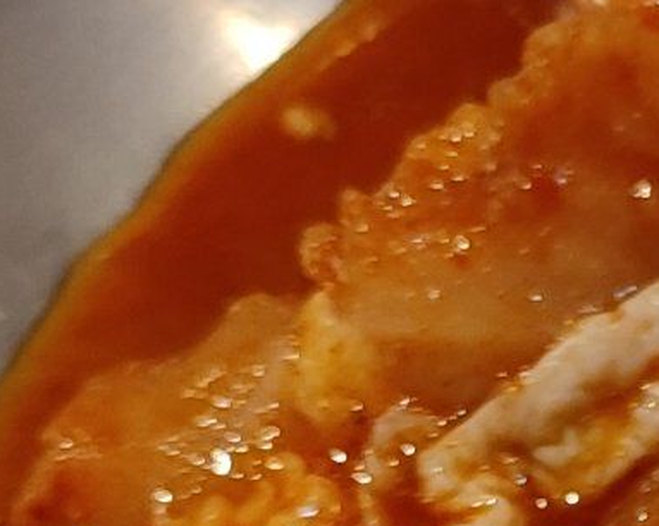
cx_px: 1073
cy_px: 853
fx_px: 3392
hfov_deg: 10.6
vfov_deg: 8.6
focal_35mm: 174
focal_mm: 5.96
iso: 218
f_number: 1.75
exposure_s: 1/33
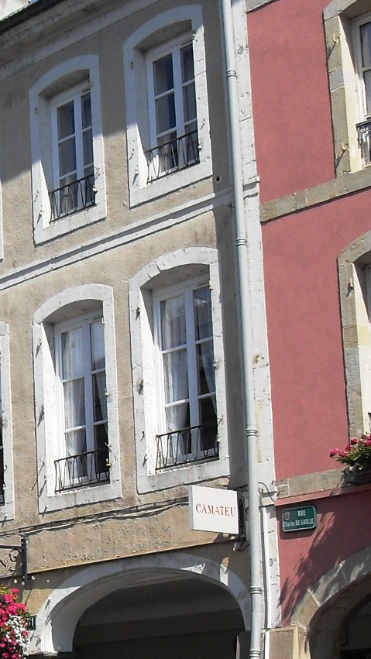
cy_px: 444
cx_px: -60
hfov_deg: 12.2
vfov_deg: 21.9
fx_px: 1696
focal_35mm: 97
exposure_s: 1/125
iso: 80
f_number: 8.9
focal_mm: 6.3
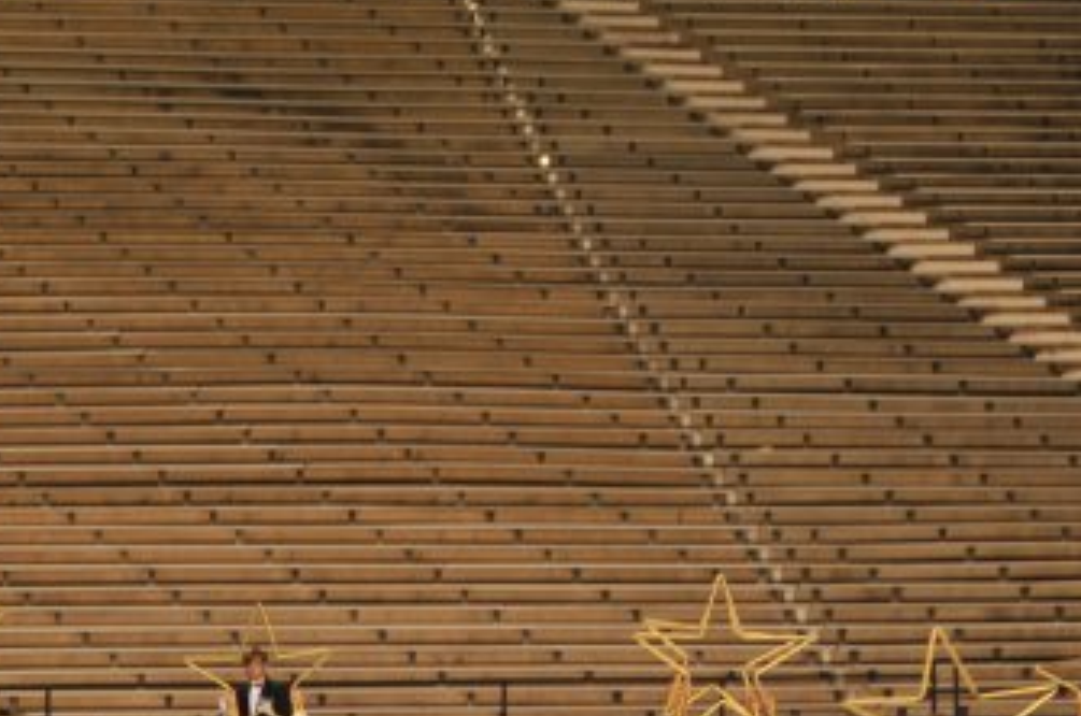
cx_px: -152
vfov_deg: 5.4
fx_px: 7523
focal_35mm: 251
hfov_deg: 8.2
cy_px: 814
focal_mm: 70
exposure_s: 1/80
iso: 200
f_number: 2.8
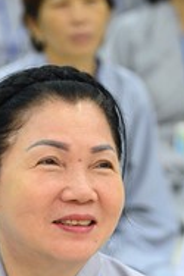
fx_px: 3187
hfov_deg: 3.3
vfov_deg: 5.0
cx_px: 4
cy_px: 319
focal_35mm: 415
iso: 5000
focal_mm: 120
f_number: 4
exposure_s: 1/160
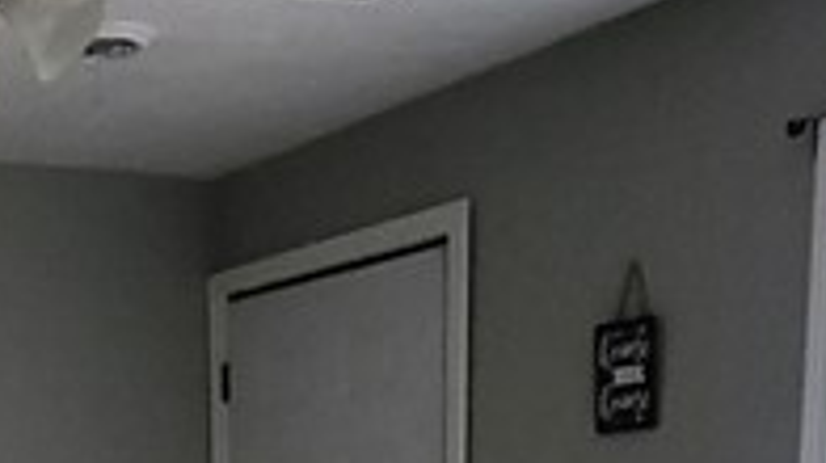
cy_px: 989
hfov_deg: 27.6
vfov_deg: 13.4
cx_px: 80
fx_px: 1620
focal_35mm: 74
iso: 500
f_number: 2.2
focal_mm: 1.74
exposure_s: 1/33.3
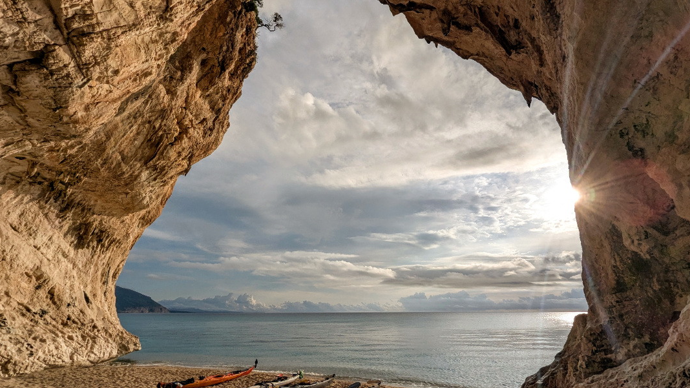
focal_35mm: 15
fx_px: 274
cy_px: 205
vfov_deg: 70.5
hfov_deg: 103.0
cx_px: 351
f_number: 2.2
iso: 44
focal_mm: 1.95
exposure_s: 1/7194
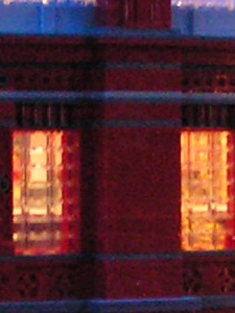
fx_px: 2607
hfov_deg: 5.2
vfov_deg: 6.9
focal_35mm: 288
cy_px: 176
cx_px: 212
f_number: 2.8
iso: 200
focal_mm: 6.3
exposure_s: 2
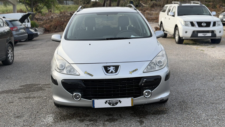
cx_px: 114
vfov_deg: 22.6
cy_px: 50
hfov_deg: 39.2
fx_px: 316
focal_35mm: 53
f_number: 1.78
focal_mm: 6.76
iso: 80
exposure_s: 1/1715
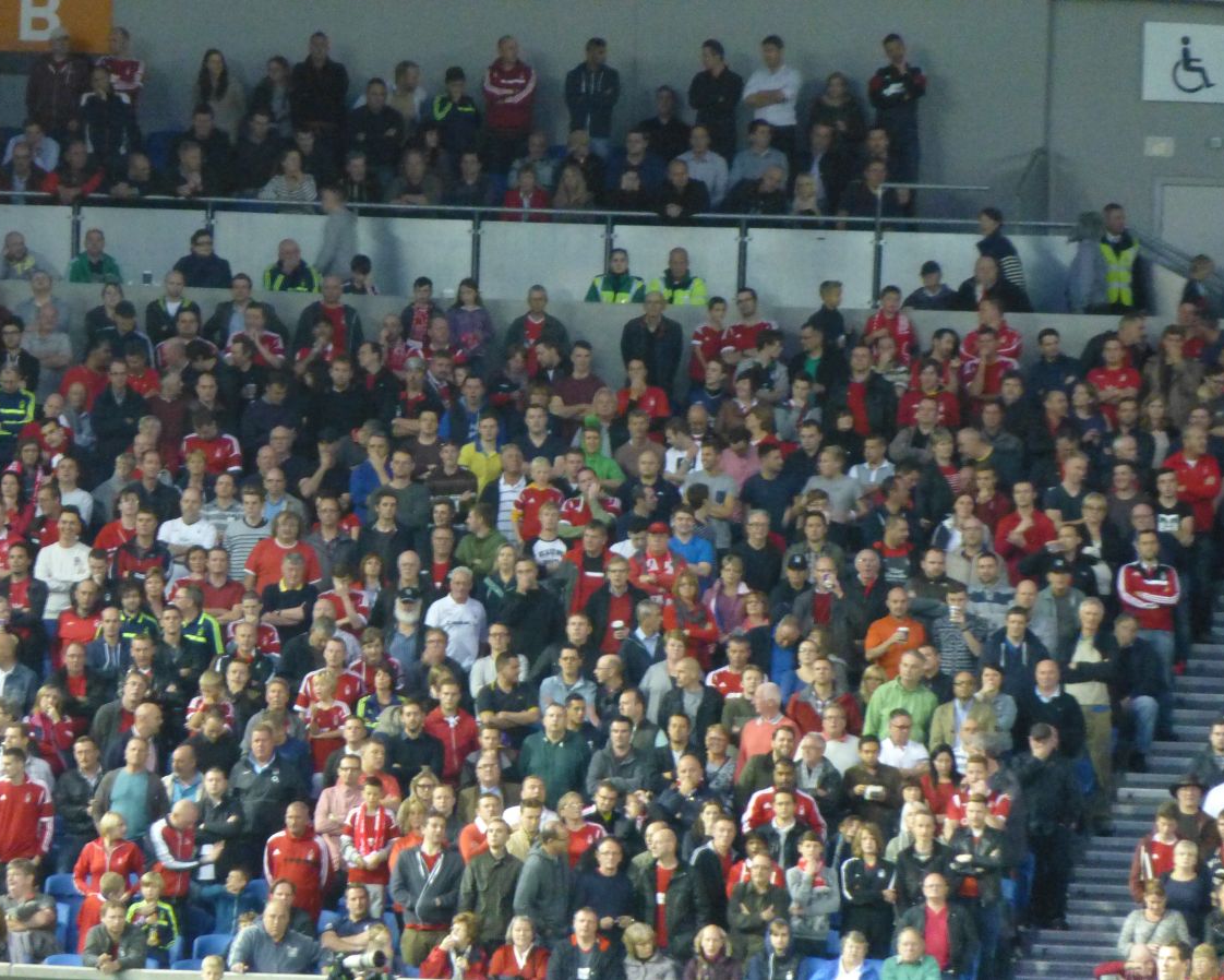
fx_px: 18152
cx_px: 585
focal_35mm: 501
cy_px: 490
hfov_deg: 3.9
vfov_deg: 3.1
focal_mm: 86
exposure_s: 1/15
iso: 1600
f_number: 6.4
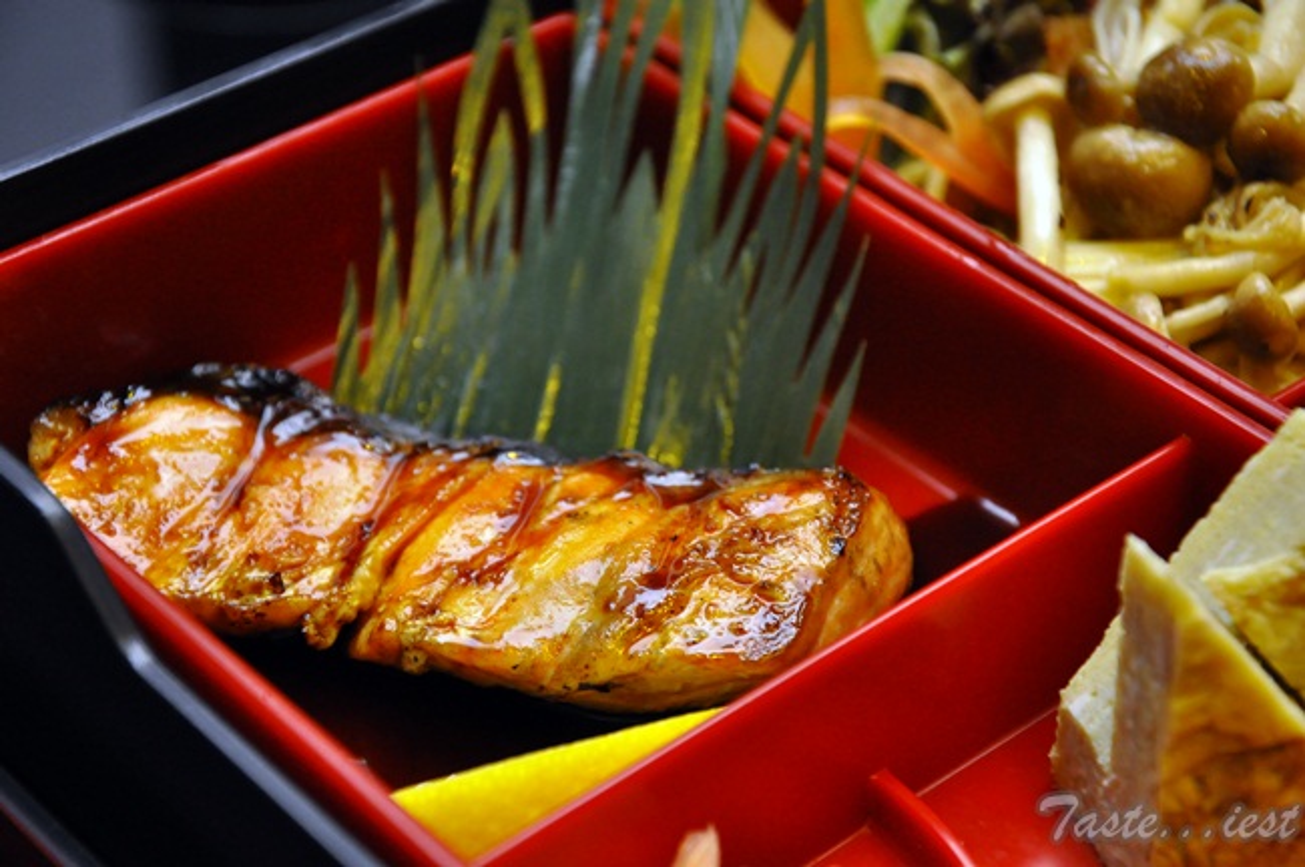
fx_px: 3585
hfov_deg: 20.6
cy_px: 434
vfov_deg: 13.8
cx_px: 652
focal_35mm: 99
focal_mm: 66
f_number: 5.6
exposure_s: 1/125
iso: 1600
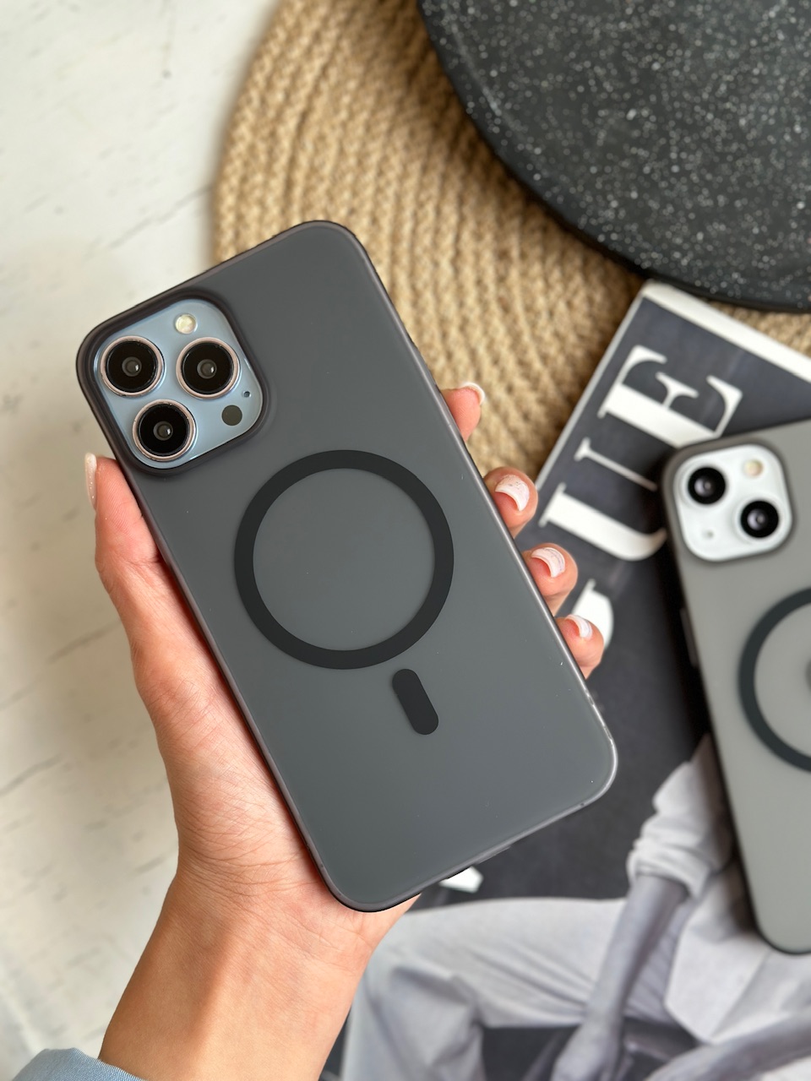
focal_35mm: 48
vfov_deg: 39.7
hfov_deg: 30.3
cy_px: 540
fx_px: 1499
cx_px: 406
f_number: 1.78
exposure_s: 1/521
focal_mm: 6.86
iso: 80
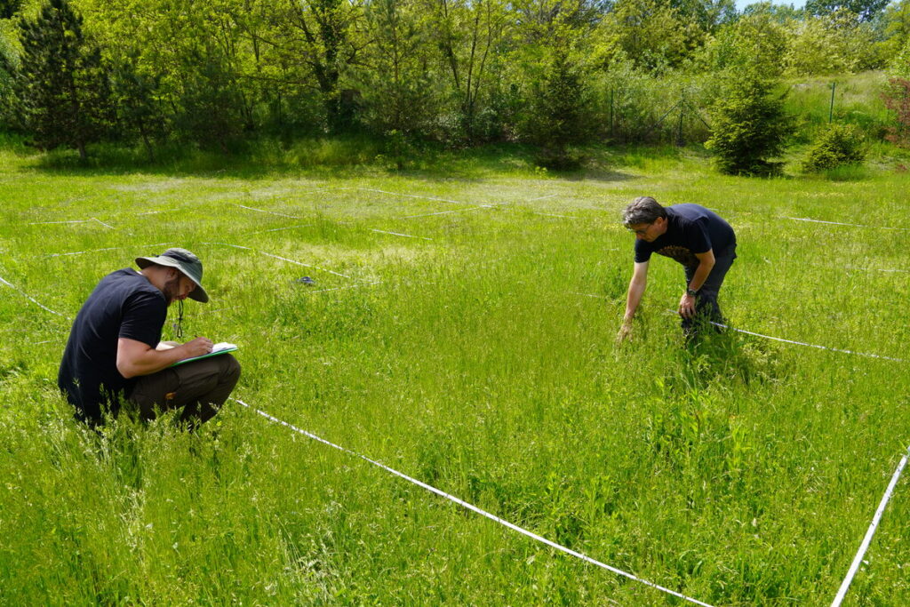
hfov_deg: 67.4
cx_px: 455
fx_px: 683
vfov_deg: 47.9
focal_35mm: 27
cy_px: 304
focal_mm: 18
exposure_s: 1/125
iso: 100
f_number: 9
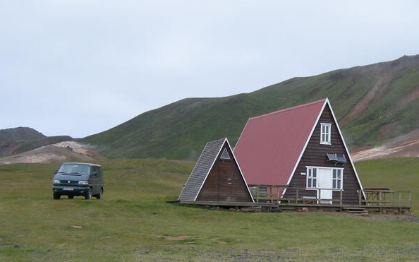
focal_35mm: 64
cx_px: 324
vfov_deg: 20.2
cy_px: 182
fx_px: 731
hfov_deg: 31.3
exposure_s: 1/57.8
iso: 100
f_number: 2.7
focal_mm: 7.5
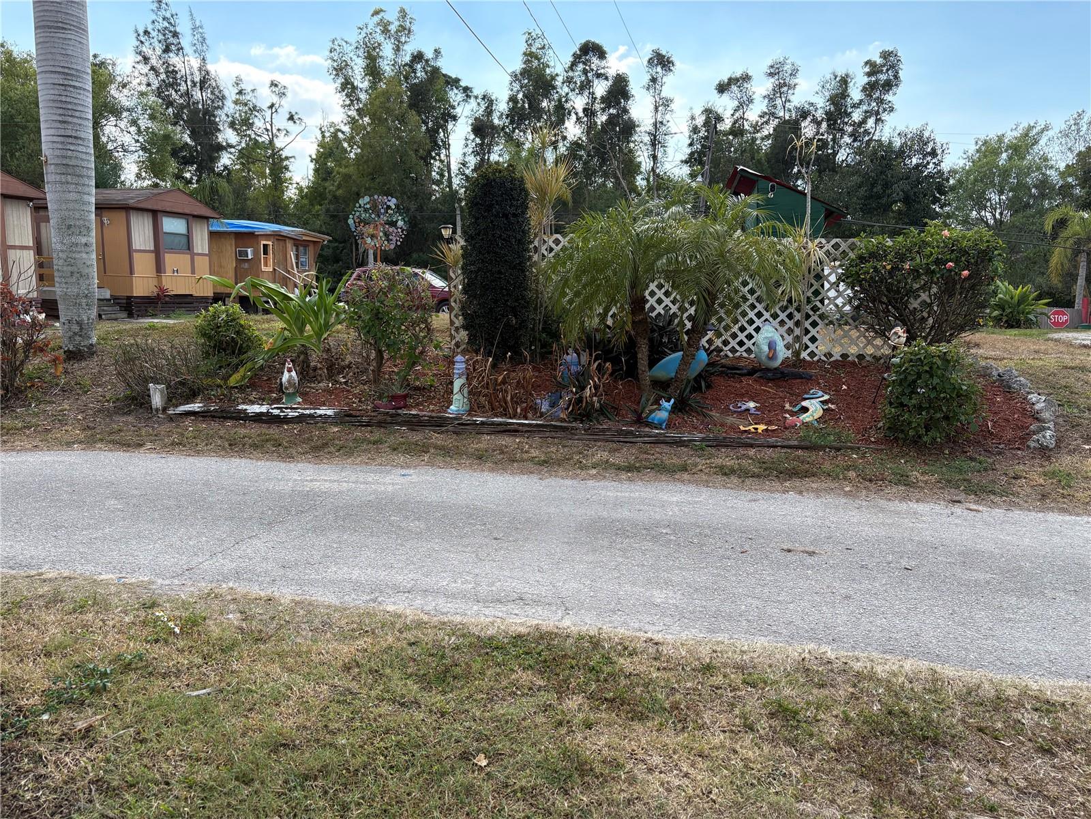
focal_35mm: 26
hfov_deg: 67.3
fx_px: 819
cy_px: 410
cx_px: 546
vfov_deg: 53.1
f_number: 1.6
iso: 64
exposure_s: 1/1311
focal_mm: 5.96
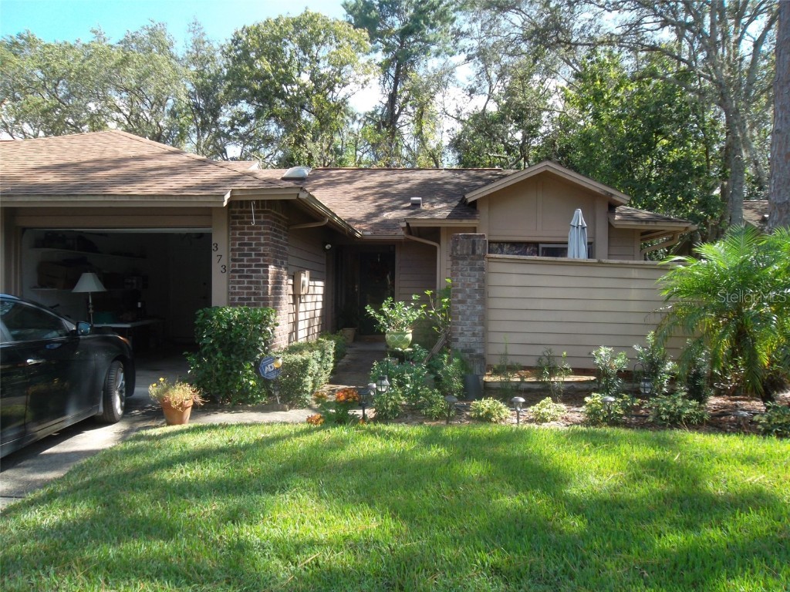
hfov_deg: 65.3
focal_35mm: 27
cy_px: 296
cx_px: 395
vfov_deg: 51.4
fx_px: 616
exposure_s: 1/160
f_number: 3.5
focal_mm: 4.9
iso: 80
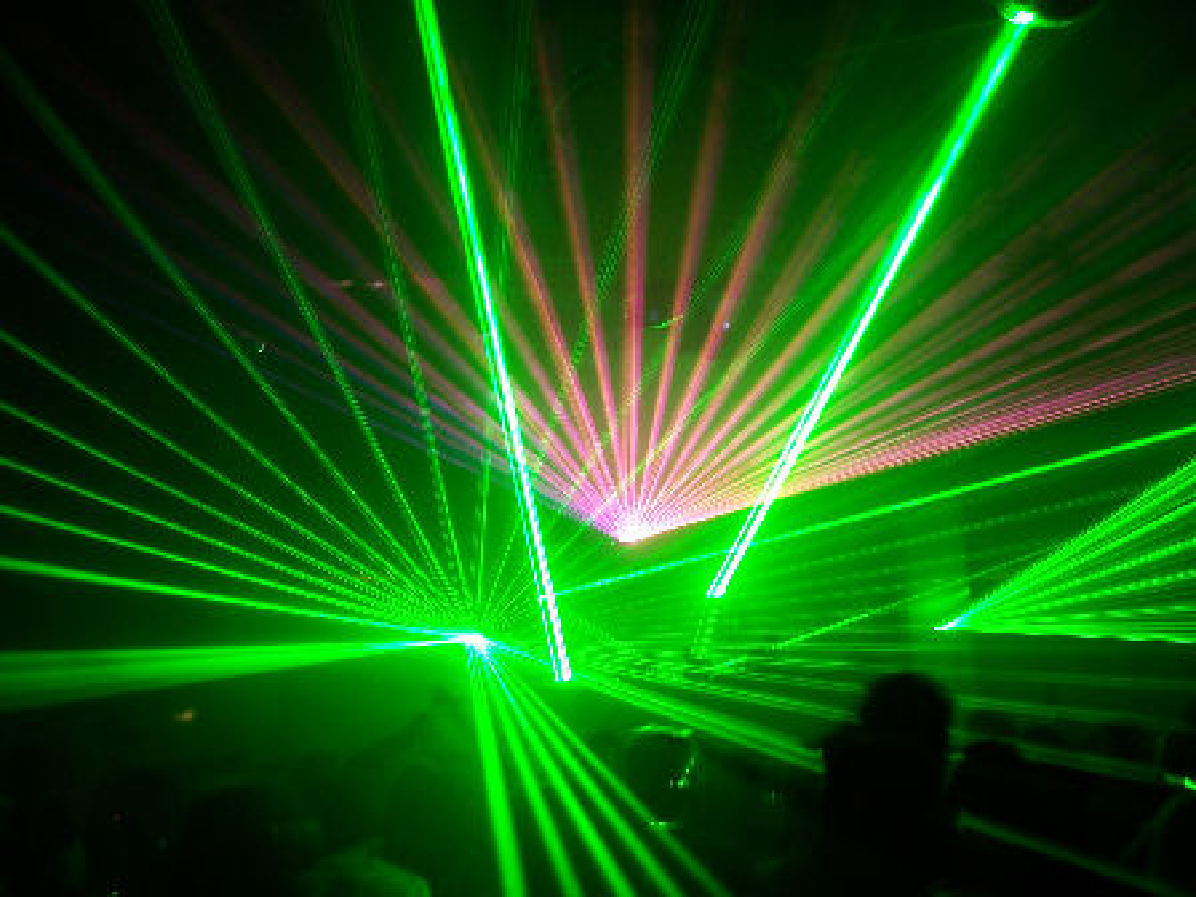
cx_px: 598
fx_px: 1244
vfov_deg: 39.7
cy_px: 448
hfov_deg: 51.4
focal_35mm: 36
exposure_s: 1/3
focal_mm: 6
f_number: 3
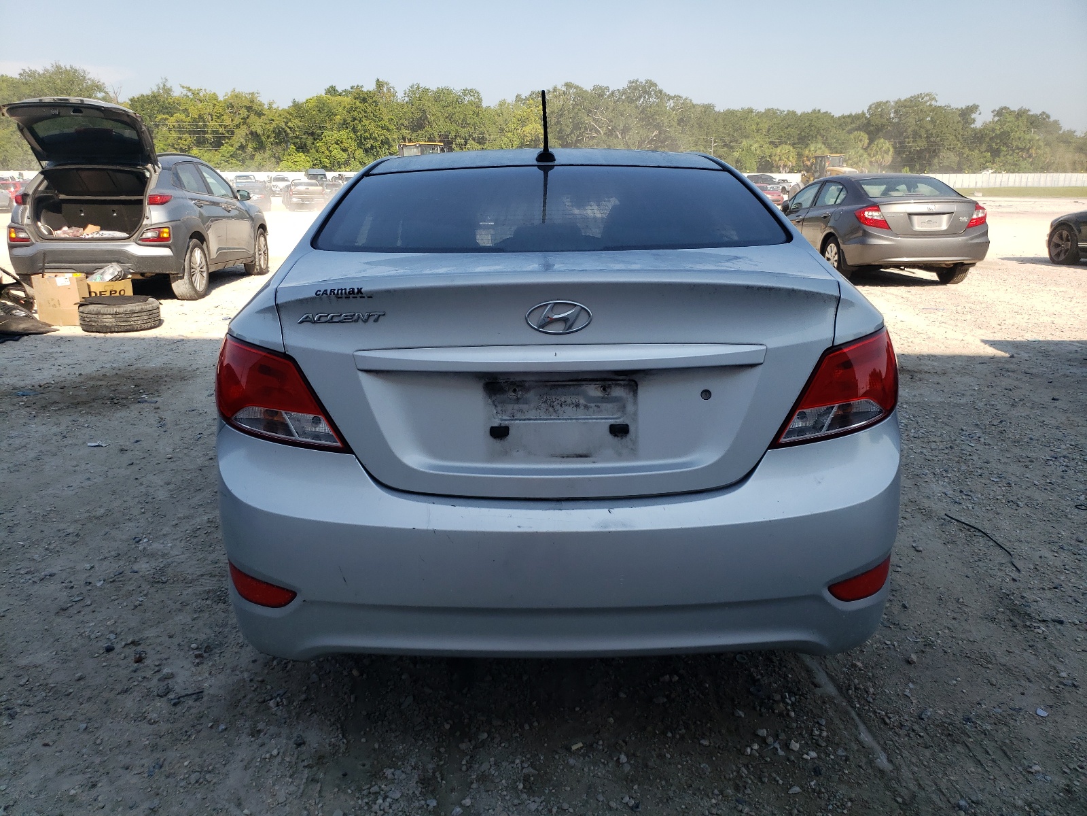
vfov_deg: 53.1
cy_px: 408
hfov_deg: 67.3
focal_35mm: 26
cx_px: 544
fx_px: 816
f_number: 1.5
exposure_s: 1/1429
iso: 50
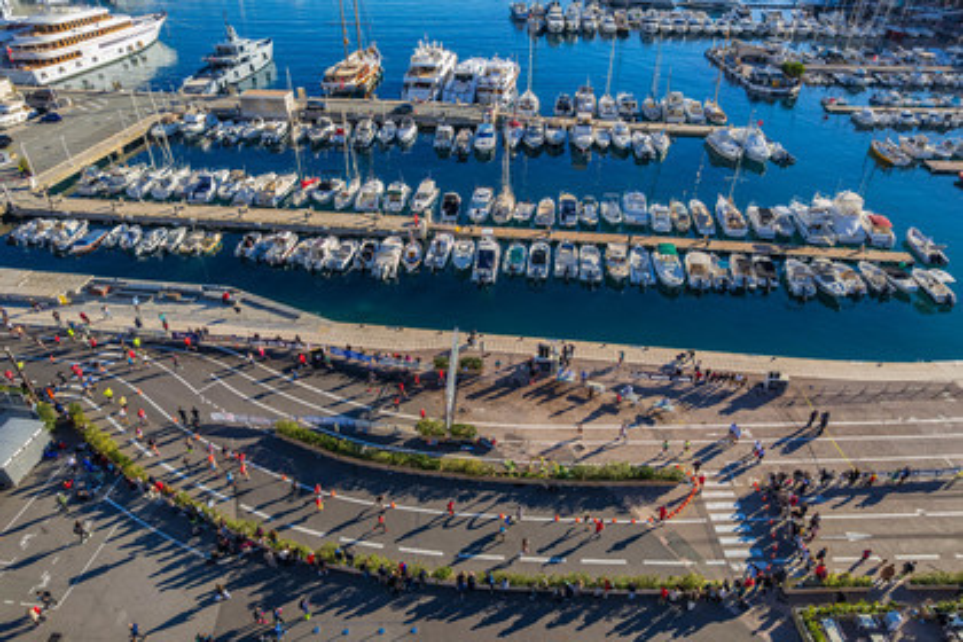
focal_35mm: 22
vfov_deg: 57.2
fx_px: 588
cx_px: 482
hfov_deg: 78.6
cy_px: 321
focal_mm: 8.4
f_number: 2.8
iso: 100
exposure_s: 1/1250
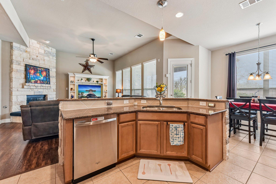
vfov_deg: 81.2
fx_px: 107
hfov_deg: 104.3
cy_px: 92
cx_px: 138
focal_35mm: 14
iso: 900
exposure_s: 1/15
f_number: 8
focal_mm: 14
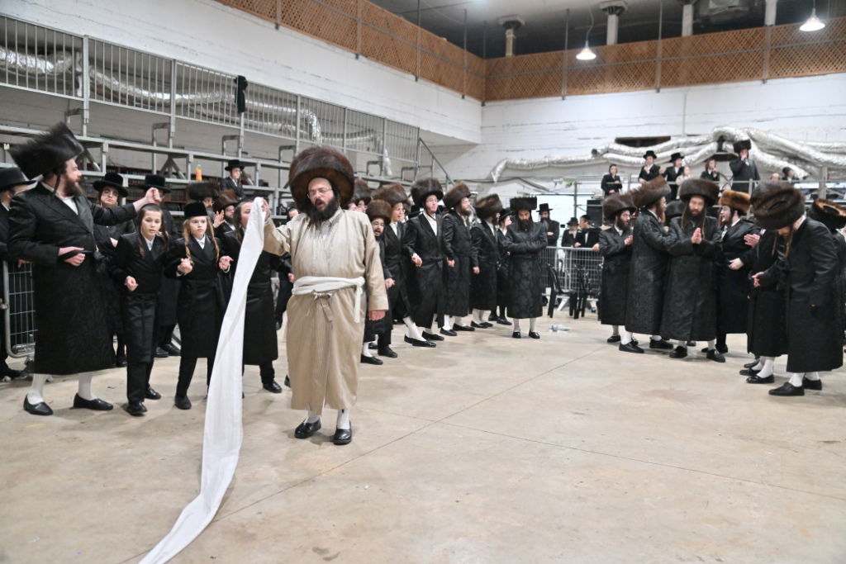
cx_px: 423
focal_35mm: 30
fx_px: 705
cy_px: 282
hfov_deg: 61.9
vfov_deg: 43.6
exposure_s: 1/250
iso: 2000
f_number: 4
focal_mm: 30
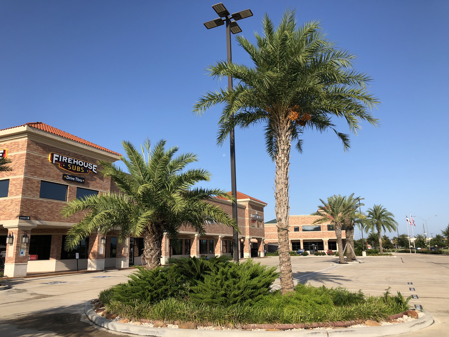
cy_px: 168
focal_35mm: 28
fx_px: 363
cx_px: 224
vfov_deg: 49.7
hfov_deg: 63.4
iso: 20
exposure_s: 1/1845
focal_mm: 4
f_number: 1.8
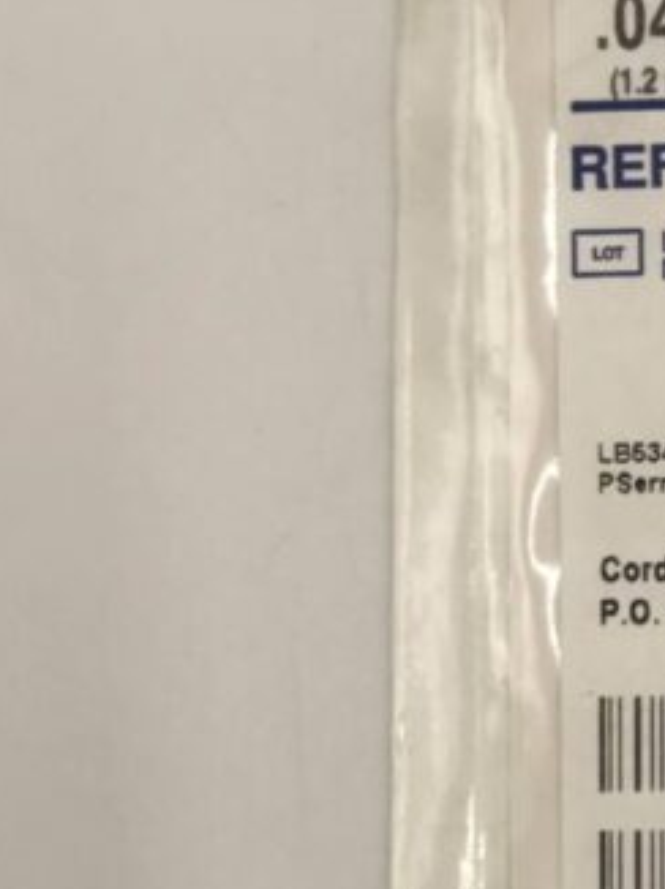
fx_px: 2257
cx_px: 989
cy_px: 603
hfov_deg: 15.5
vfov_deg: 22.2
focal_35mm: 88
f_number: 1.8
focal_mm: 3.99
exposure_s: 1/179
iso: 20
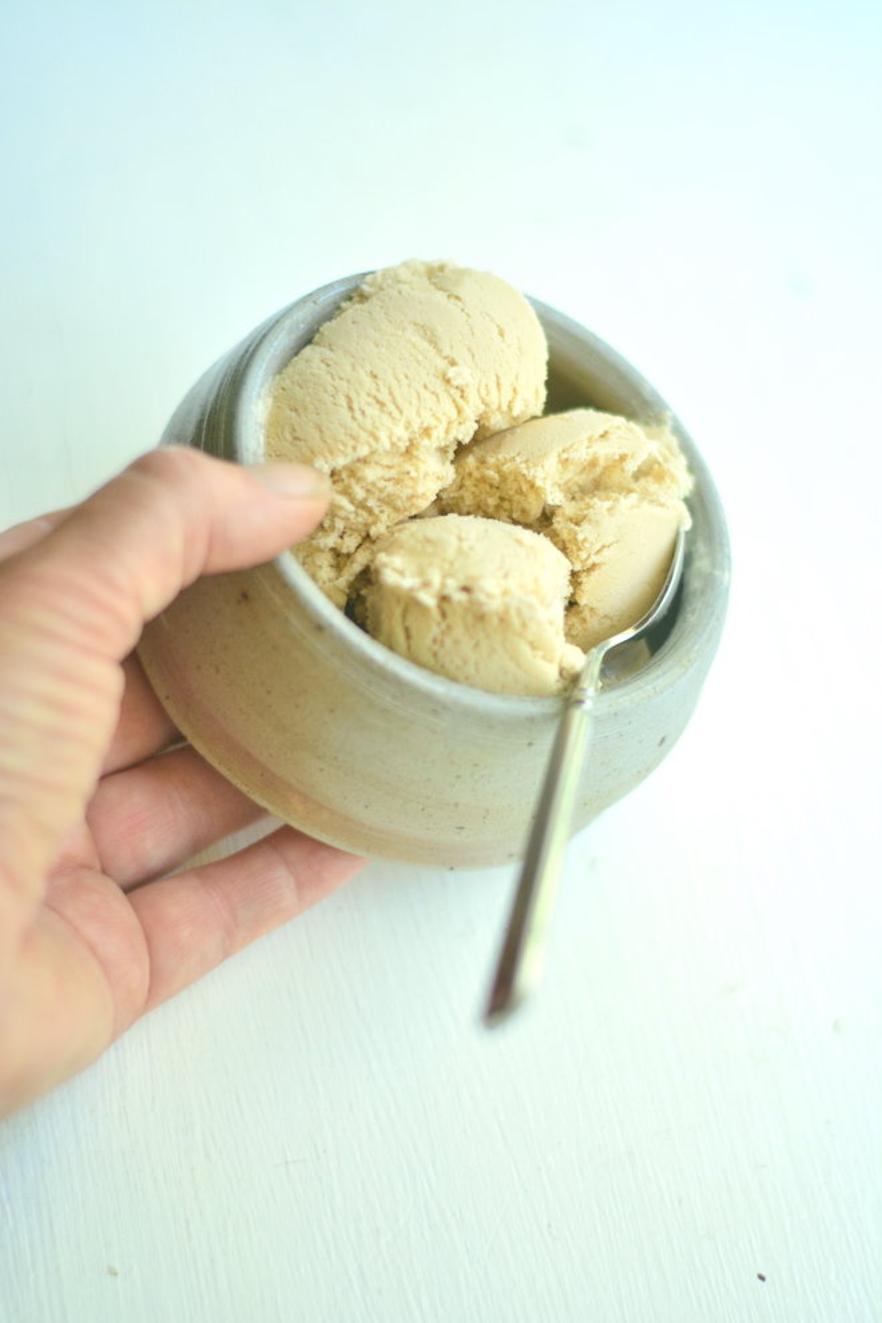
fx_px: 2756
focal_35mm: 75
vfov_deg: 27.0
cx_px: 441
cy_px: 662
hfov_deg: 18.2
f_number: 1.8
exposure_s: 1/500
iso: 800
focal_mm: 50
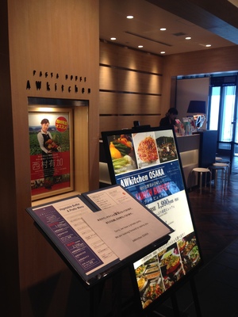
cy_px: 158
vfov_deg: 55.4
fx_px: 303
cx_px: 119
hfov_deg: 42.9
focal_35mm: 33
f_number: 2.4
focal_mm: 4.12
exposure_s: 1/40
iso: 50
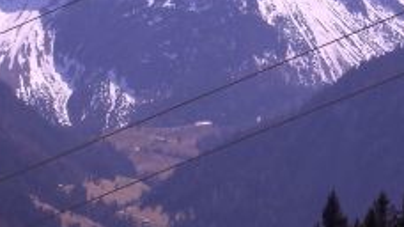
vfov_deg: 6.3
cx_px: 255
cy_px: 14
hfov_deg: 11.2
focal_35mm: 193
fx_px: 2067
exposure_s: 1/500
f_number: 5.7
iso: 50
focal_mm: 10.4
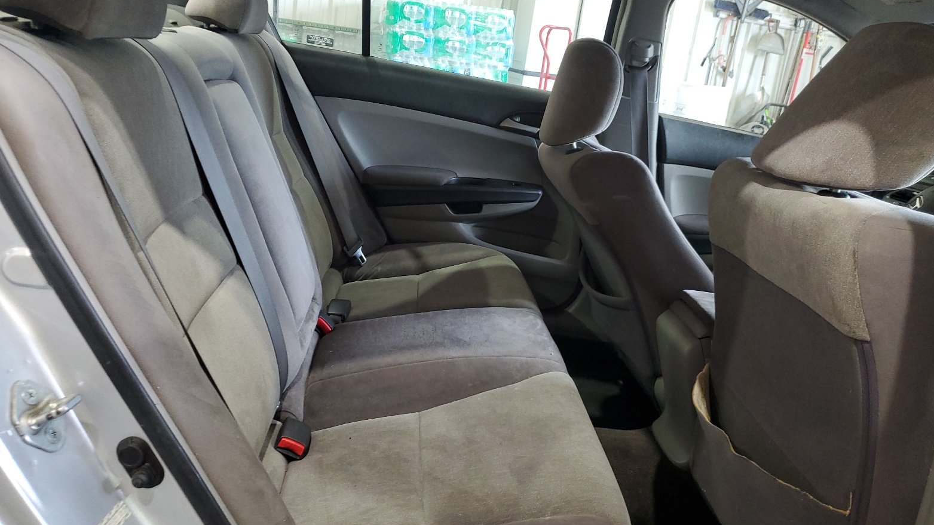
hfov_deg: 66.1
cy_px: 259
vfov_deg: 40.2
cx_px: 468
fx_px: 718
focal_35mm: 29
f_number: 1.5
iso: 135
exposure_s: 1/60.2
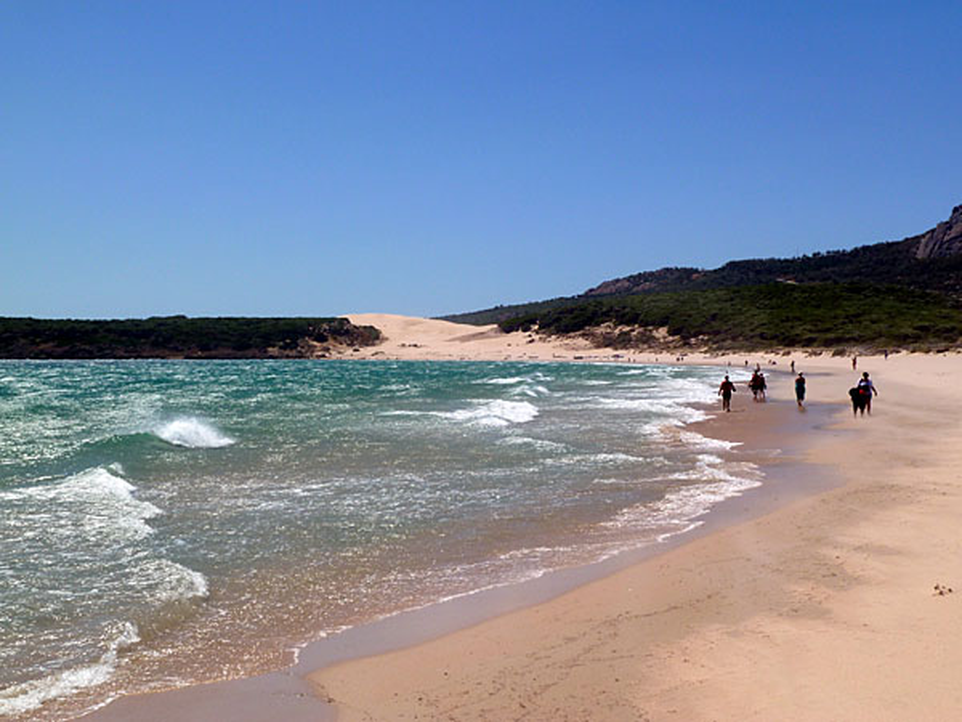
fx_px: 1445
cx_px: 481
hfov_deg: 36.8
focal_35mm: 52
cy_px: 361
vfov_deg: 28.0
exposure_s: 1/800
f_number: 5.6
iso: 80
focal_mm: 8.5
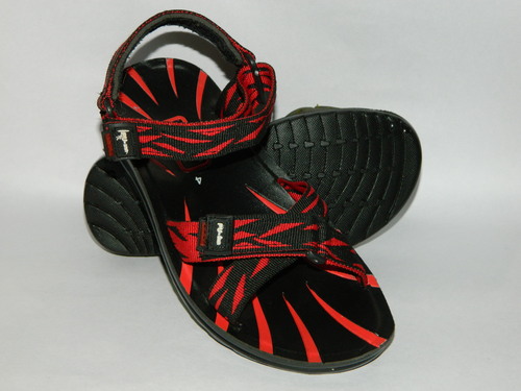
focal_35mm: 70
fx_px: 1054
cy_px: 196
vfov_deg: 21.0
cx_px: 260
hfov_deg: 27.8
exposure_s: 1/50
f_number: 4
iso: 200
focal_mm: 12.6
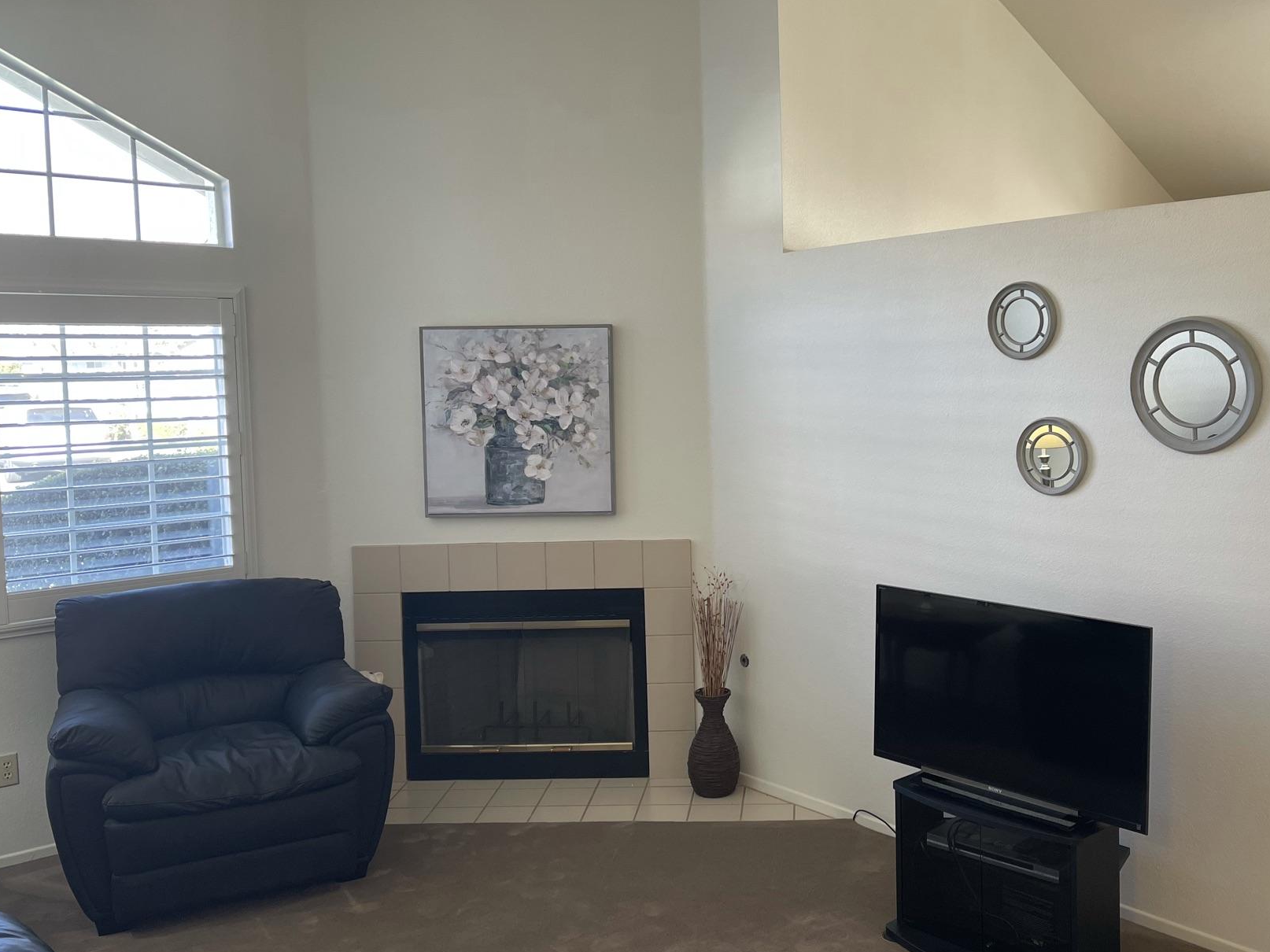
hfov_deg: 55.1
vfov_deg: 42.9
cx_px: 745
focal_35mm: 33
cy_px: 435
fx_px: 1211
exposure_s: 1/60
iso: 80
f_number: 1.6
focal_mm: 5.1
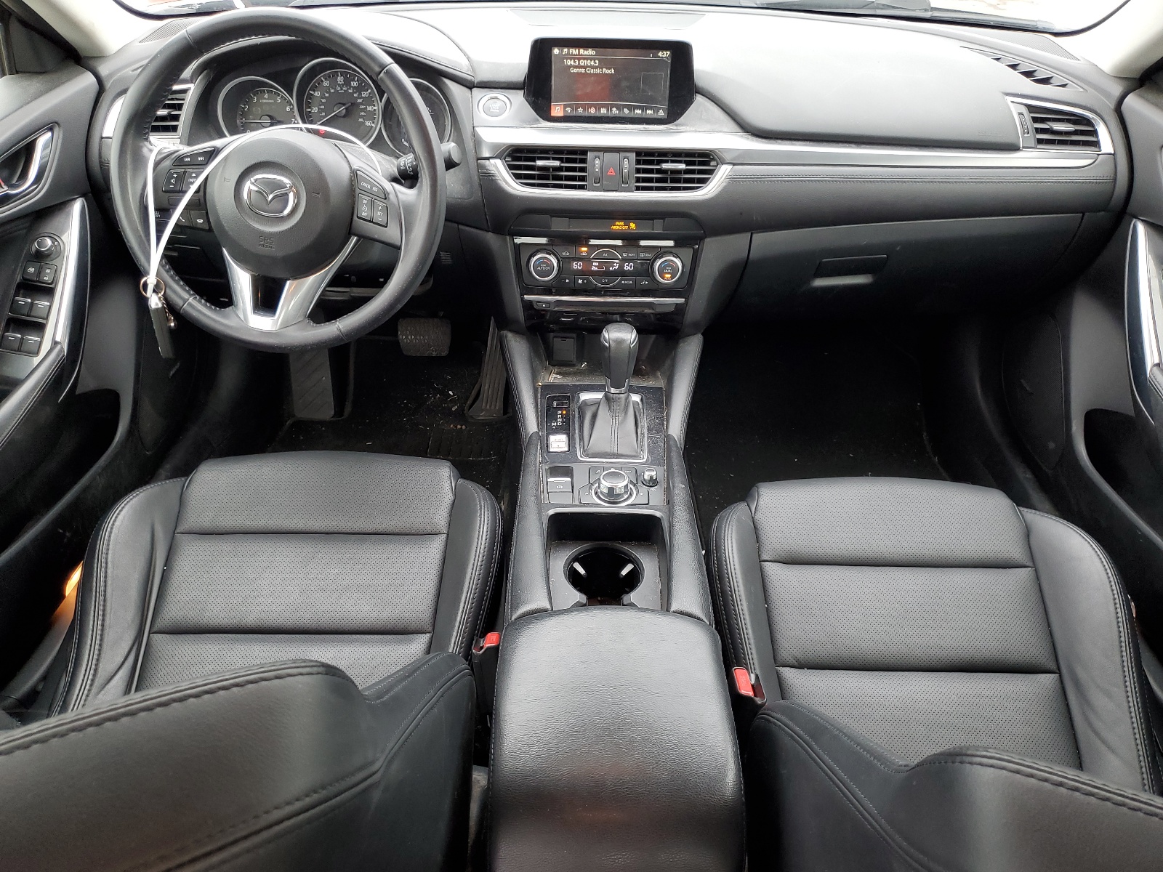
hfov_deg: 67.3
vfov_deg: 53.1
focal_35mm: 26
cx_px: 582
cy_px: 436
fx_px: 874
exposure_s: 1/60.2
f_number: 1.5
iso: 65
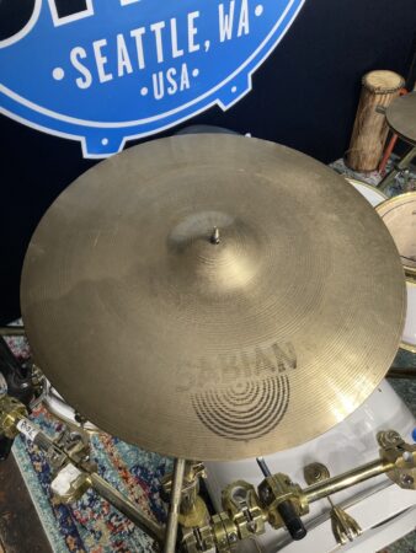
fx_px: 448
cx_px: 208
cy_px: 276
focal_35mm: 28
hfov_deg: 49.8
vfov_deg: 63.4
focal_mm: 3.99
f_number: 1.8
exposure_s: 1/60
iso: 160
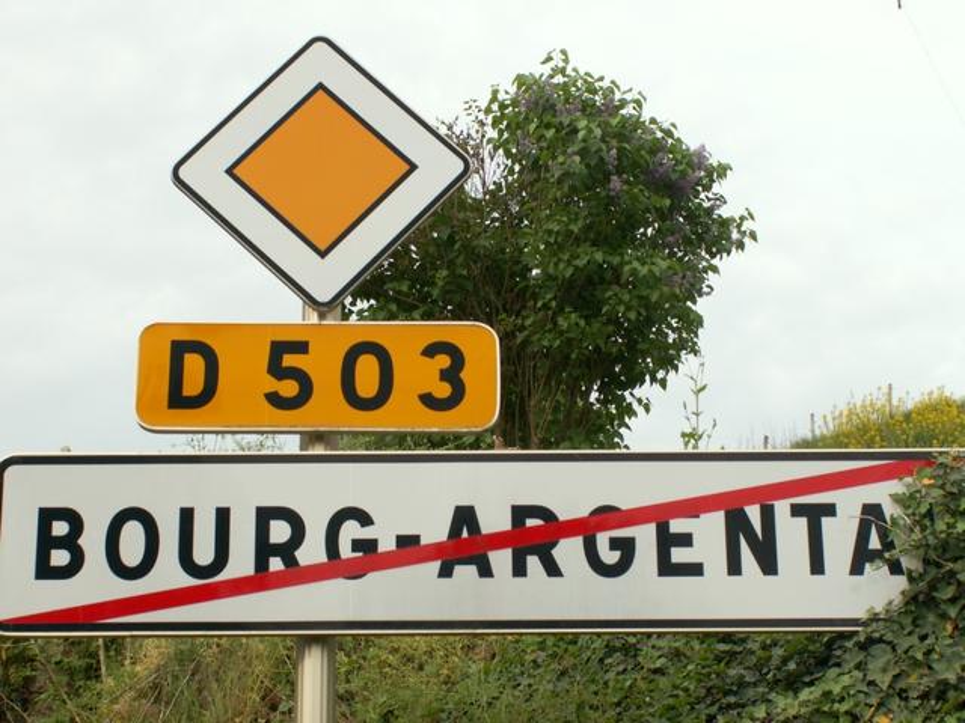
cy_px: 362
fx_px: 2119
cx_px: 482
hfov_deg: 25.7
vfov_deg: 19.4
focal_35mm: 76
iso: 50
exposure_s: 1/80
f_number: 5
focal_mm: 12.71
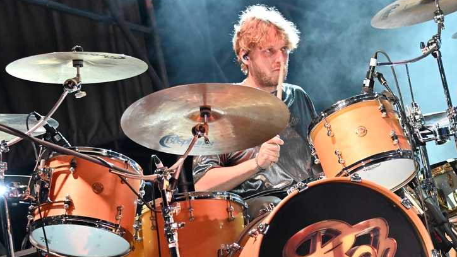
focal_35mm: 133
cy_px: 125
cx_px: 293
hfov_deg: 16.1
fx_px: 1611
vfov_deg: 9.1
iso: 11400
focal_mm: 92
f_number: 5.3
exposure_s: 1/320
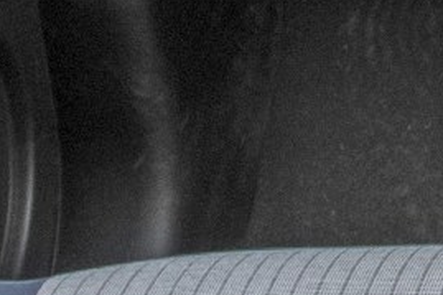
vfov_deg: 6.9
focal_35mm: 193
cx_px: 1158
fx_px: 2373
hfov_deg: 9.2
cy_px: -260
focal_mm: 18
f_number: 6.3
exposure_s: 1/60
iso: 640
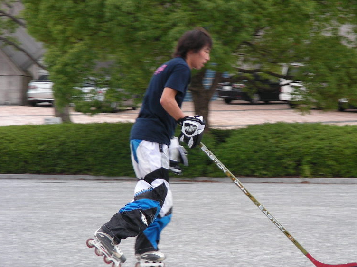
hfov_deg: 7.4
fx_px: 2754
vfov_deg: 5.6
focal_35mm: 267
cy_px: 142
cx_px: 222
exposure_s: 1/60
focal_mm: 32.7
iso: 83
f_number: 3.5
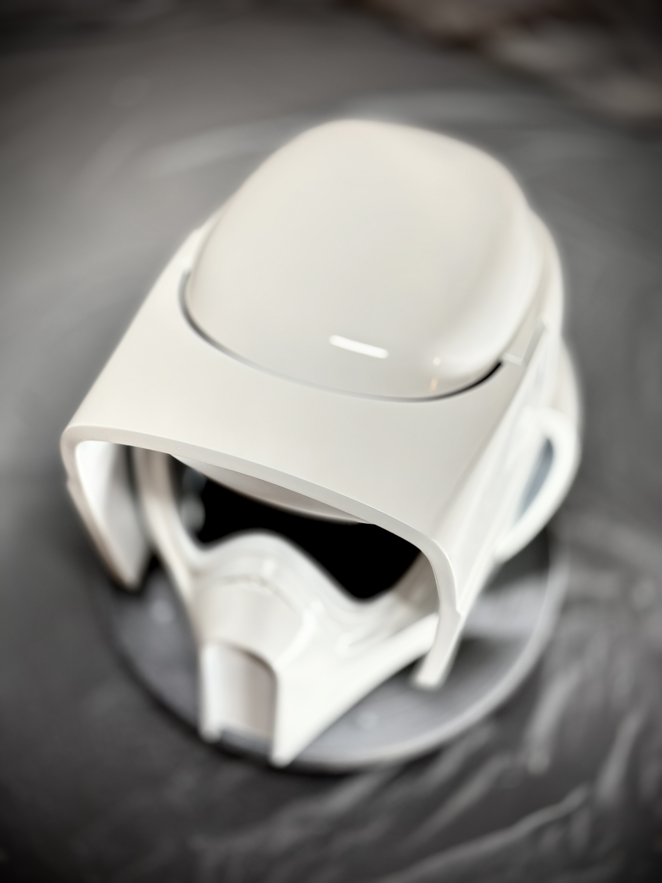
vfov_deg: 39.7
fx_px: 1224
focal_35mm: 48
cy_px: 442
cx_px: 331
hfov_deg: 30.3
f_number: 1.78
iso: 100
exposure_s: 1/120
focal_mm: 6.86
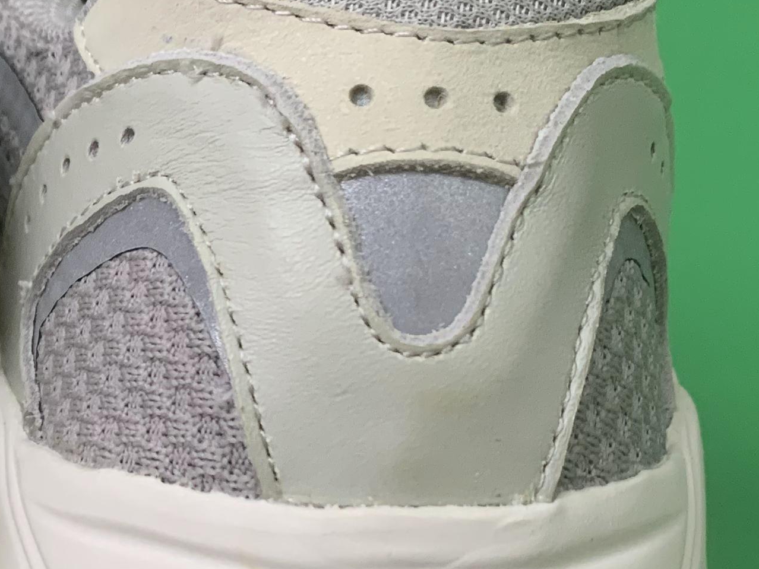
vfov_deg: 18.0
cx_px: -23
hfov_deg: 22.8
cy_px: 360
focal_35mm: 82
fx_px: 1798
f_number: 1.8
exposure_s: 1/60
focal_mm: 4.25
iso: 125
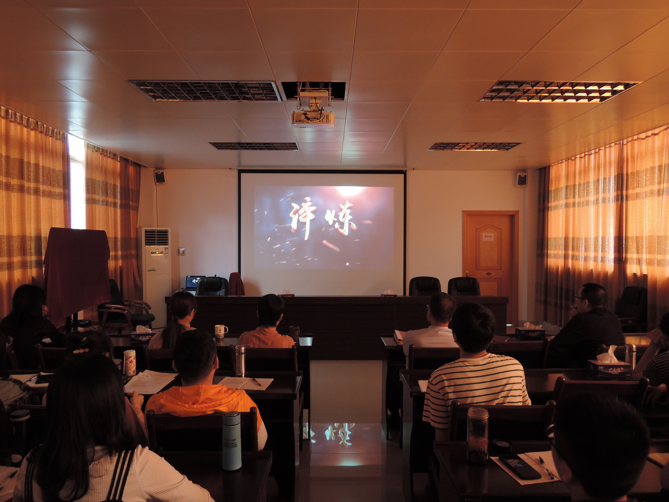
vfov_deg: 56.8
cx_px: 334
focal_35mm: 24
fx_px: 464
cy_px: 251
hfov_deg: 71.6
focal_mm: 5.1
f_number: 2.8
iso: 400
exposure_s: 1/10
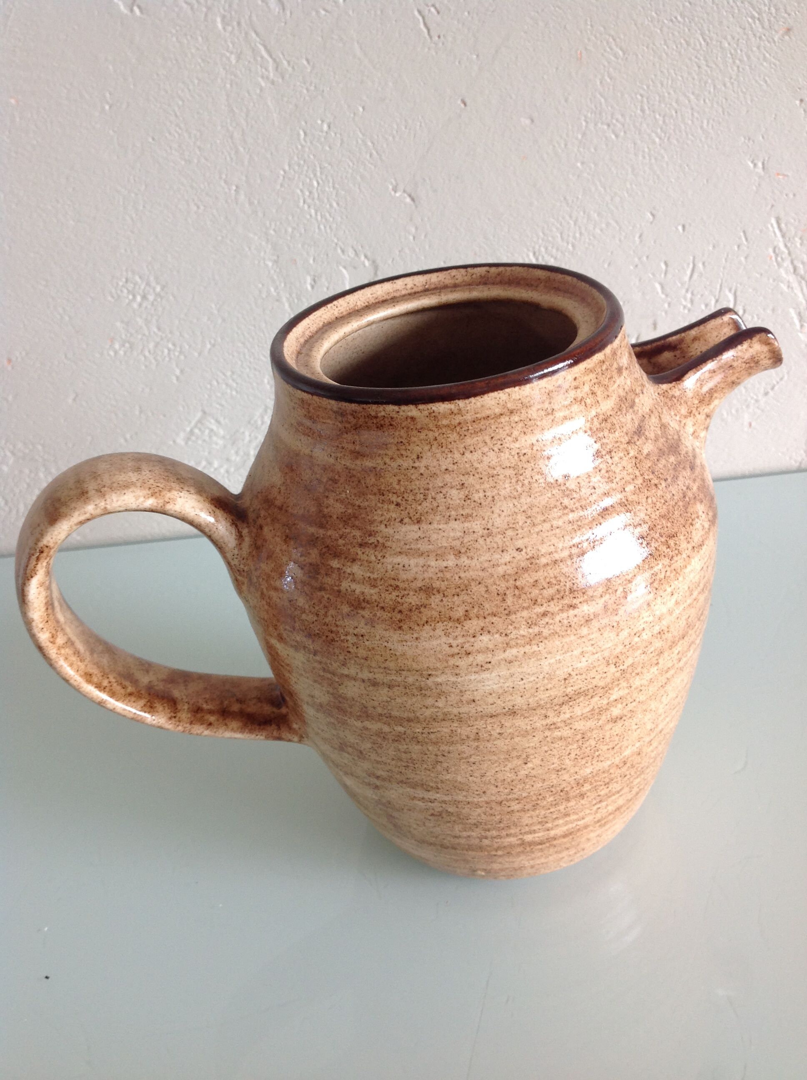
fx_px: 1091
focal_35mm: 35
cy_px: 540
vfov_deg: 52.7
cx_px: 404
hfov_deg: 40.6
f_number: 2.4
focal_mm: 4.28
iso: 50
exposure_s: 1/30
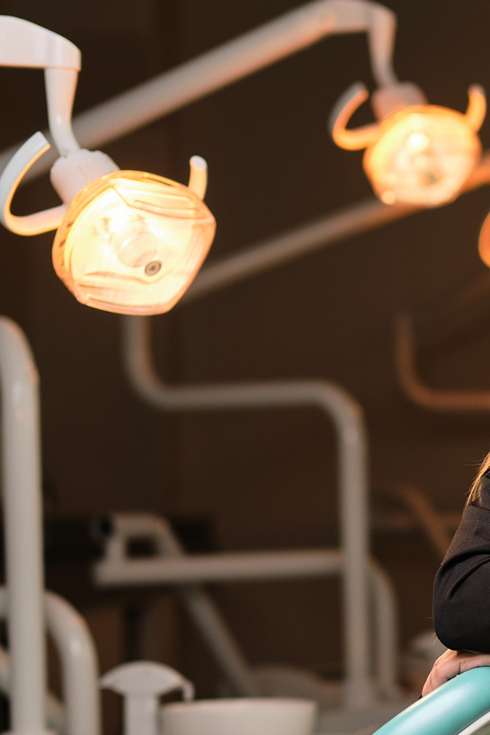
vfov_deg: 12.3
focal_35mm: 165
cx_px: 500
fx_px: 3370
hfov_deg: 8.3
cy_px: 691
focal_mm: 50
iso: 200
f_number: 2
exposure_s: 1/125
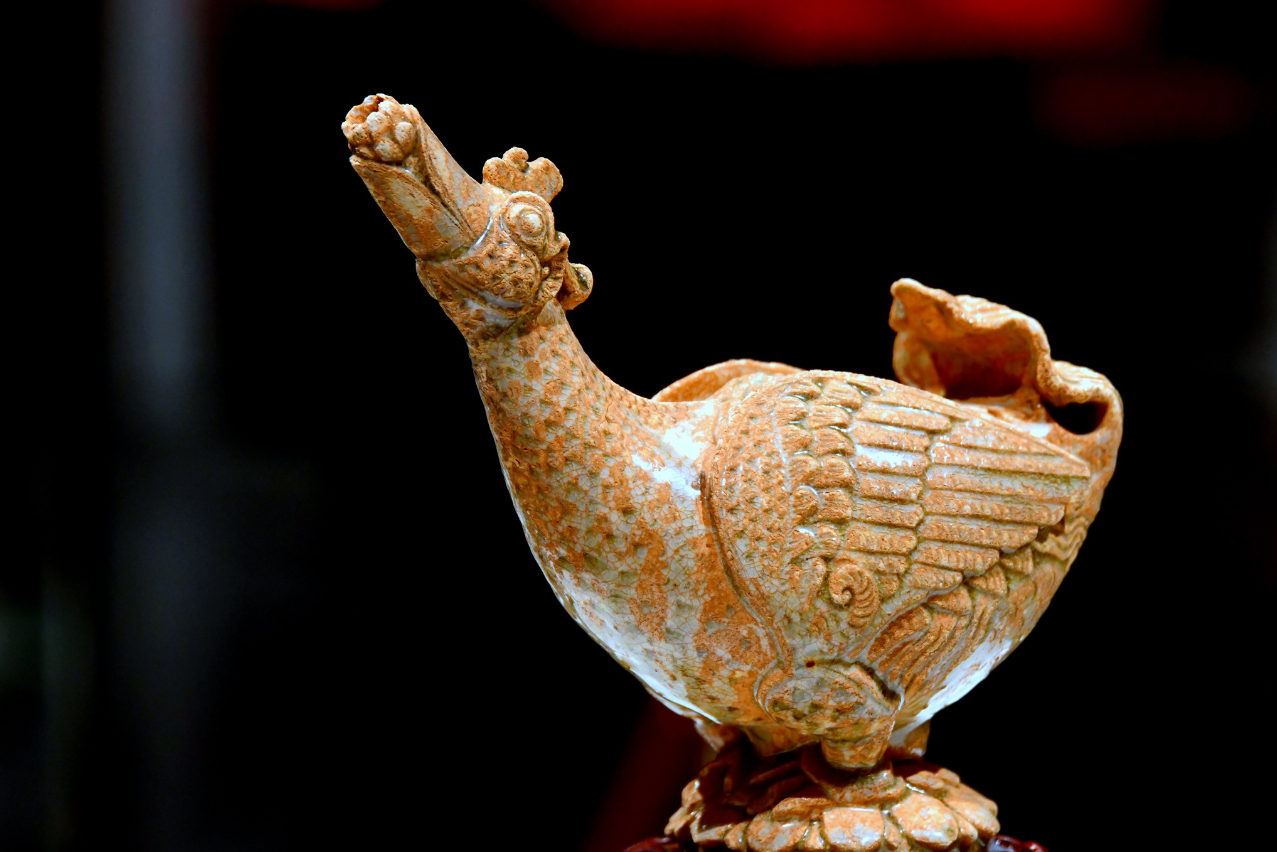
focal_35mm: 239
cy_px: 432
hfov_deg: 8.6
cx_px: 742
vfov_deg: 5.8
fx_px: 8478
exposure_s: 1/100
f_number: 7.1
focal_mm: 190
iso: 1600
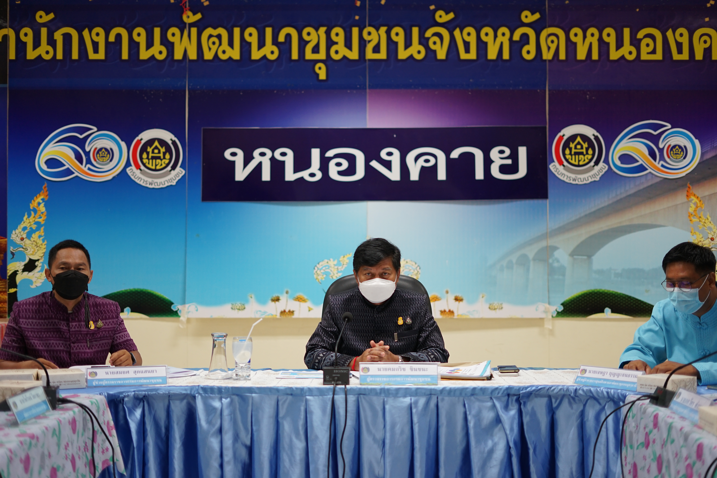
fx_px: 996
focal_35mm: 50
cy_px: 239
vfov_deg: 27.0
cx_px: 358
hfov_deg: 39.6
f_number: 1.8
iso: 400
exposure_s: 1/160
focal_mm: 50
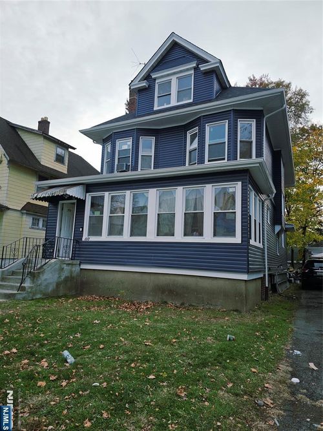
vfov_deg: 73.9
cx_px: 162
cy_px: 216
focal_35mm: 23
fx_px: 286
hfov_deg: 58.9
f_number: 1.7
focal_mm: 6.3
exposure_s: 1/525
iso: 10
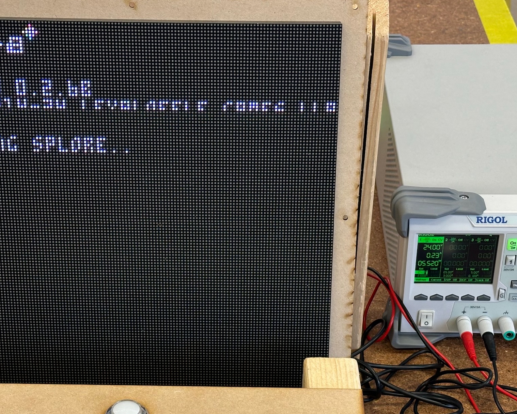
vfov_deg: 19.3
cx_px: 234
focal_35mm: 79
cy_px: 292
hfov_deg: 24.1
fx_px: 1209
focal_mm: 6.86
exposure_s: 1/50
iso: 80
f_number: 1.78
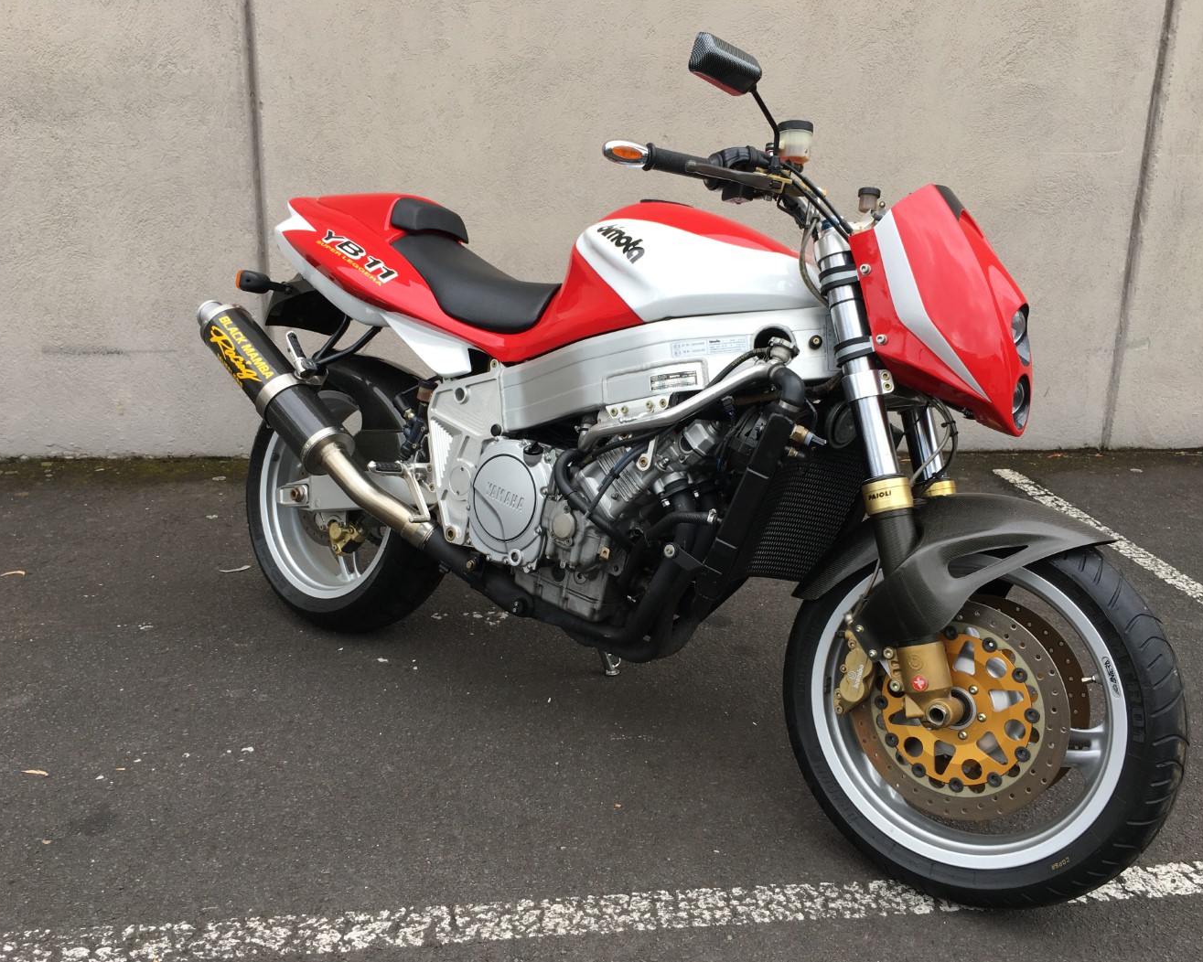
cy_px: 489
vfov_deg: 47.1
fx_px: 1104
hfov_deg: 57.2
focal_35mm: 31
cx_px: 628
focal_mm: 4.15
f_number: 2.2
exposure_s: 1/345
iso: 25
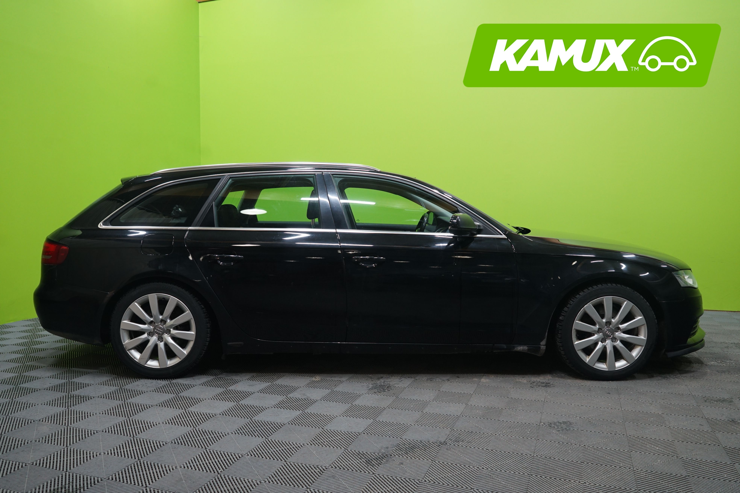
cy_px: 246
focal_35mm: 29
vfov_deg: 45.0
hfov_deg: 63.7
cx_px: 370
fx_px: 596
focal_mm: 29
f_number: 5
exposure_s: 1/20
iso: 800
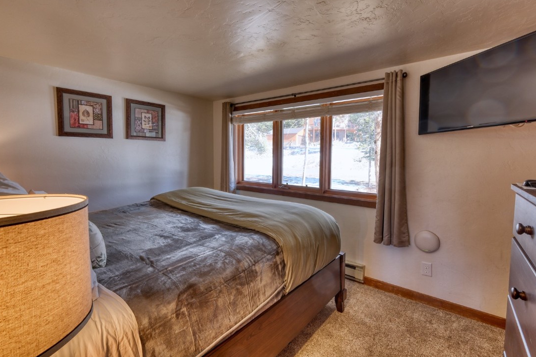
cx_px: 273
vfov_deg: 73.7
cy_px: 170
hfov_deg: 96.7
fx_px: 238
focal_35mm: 16
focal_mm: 10
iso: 800
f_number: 8
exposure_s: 1/10
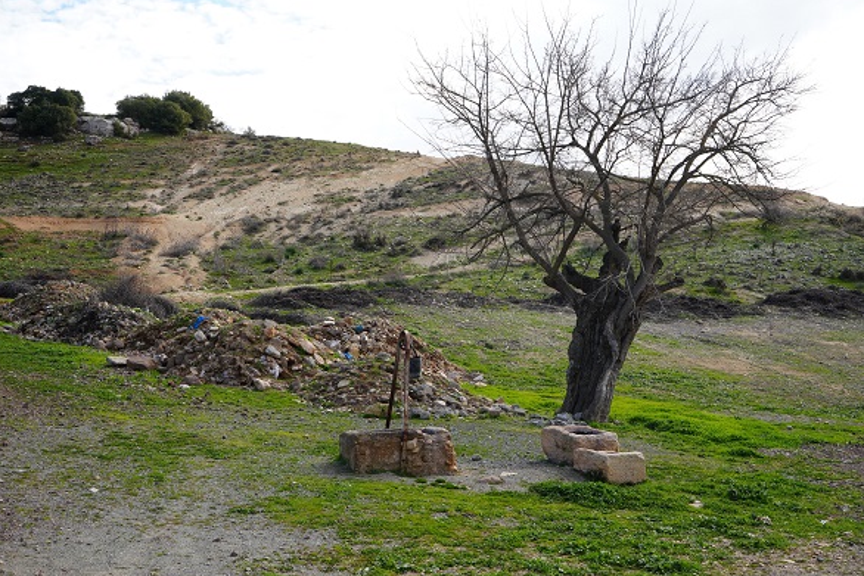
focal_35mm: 44
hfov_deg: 44.5
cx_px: 436
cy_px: 290
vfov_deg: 30.5
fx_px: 1056
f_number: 8
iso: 100
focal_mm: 43
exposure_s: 1/125
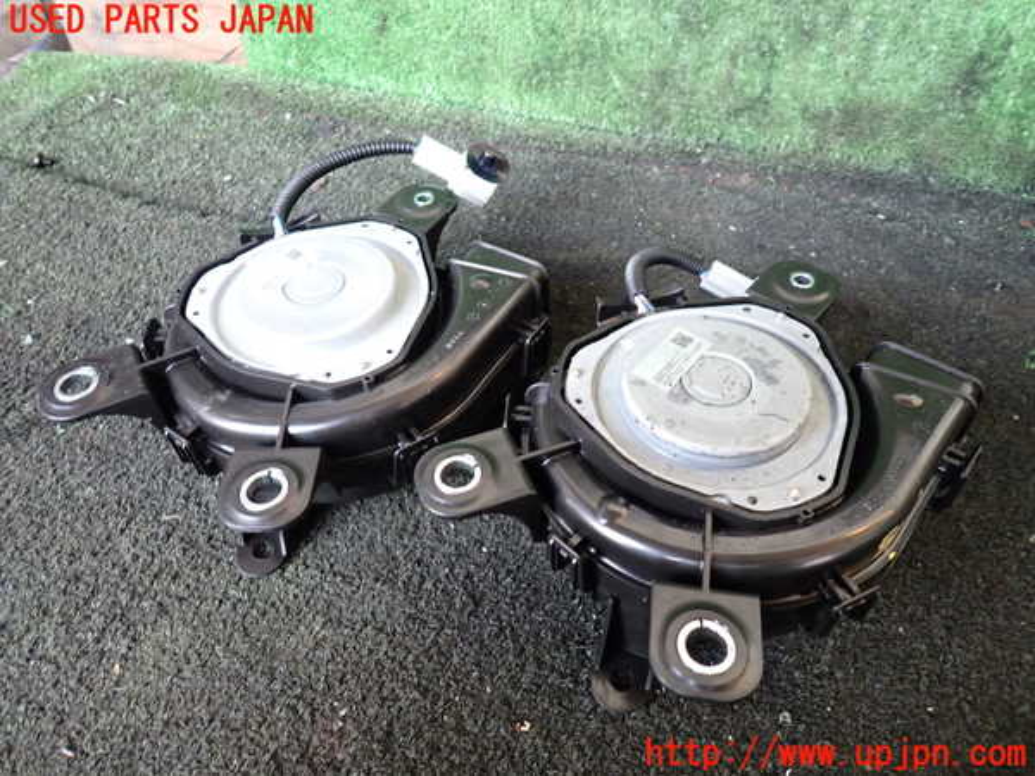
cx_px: 518
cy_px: 388
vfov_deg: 54.9
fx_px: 747
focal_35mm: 25
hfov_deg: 69.4
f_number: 2
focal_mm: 4.5
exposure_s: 1/30
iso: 400
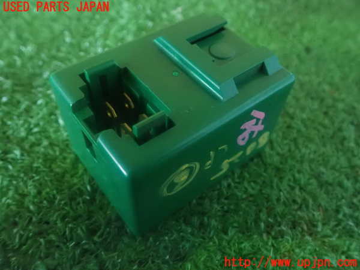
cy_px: 135
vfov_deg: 46.8
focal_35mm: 30
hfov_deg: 60.0
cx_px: 180
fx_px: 312
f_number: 2.3
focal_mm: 5.5
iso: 1600
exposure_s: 1/30
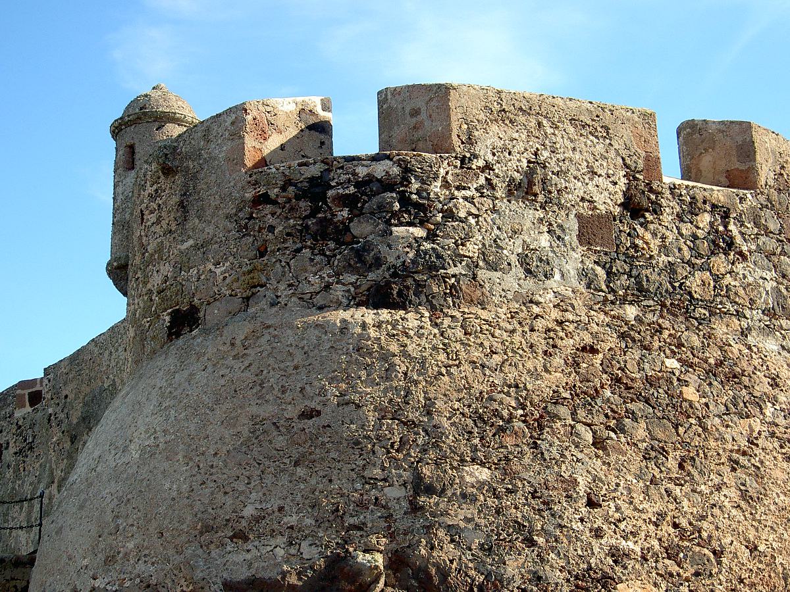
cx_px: 395
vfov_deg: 24.4
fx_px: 1369
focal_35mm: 60
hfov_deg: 32.2
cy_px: 296
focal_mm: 9.9
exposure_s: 1/250
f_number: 3.8
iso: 50
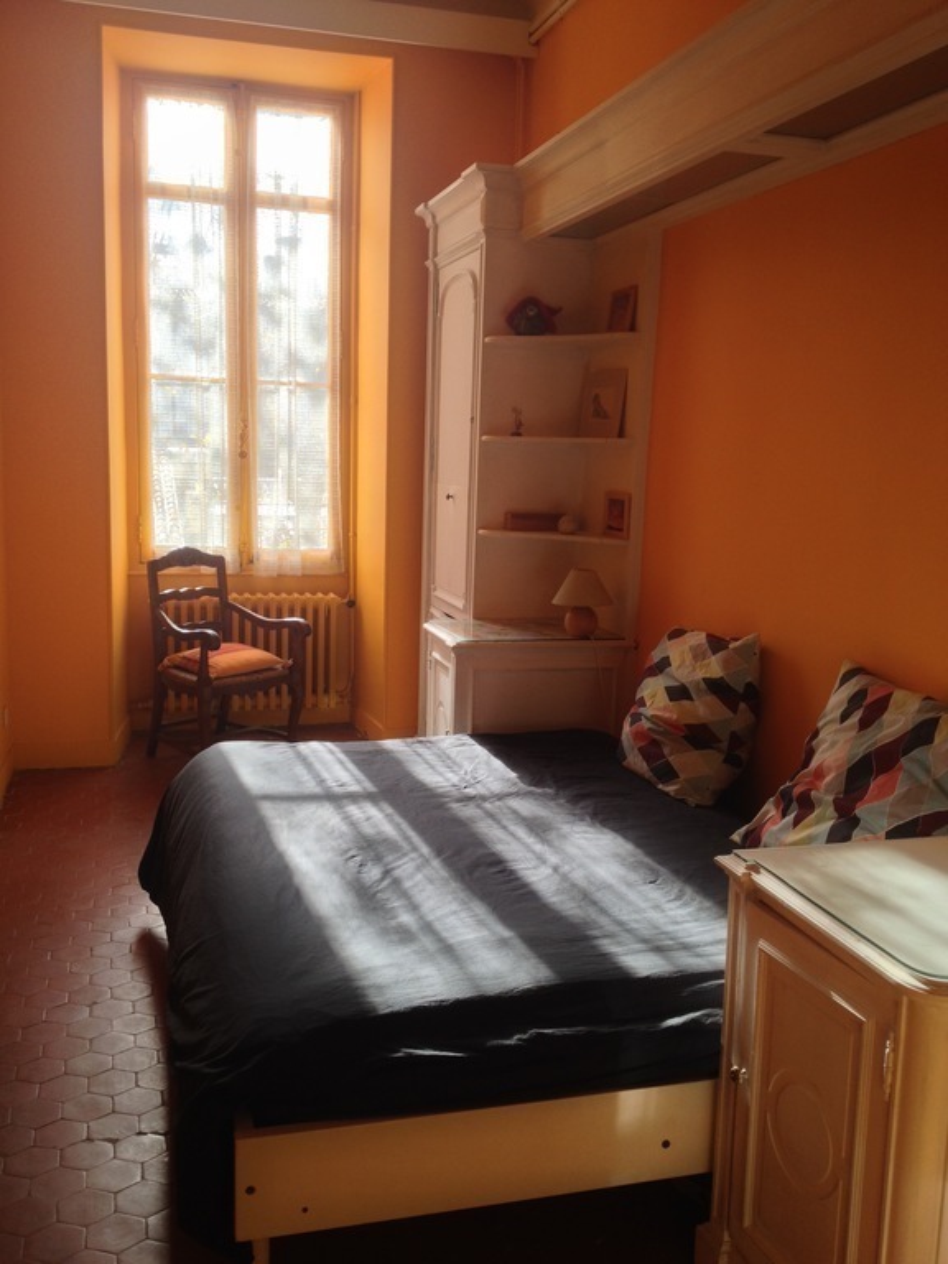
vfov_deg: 52.6
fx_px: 1278
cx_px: 474
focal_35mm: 35
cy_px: 632
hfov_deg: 40.7
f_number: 2.4
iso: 50
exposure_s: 1/154
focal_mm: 4.28
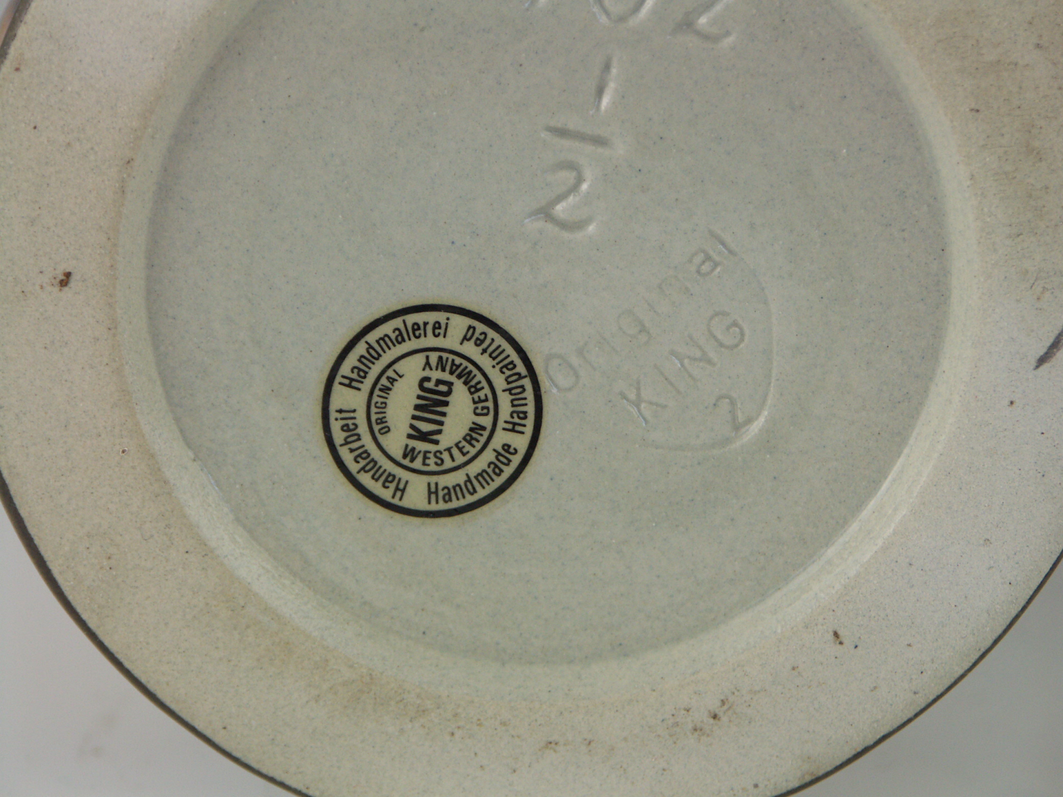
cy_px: 398
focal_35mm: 200
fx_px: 6142
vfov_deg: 7.4
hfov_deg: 9.9
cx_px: 532
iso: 100
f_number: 3.5
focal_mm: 50.8
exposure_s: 1/60
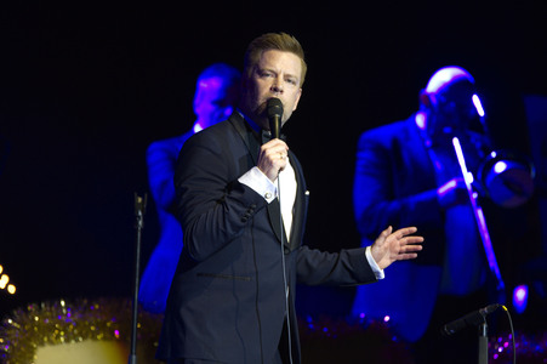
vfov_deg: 5.1
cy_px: 182
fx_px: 4099
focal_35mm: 270
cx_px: 274
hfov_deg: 7.6
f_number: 2.8
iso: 1600
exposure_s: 1/200
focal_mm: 270
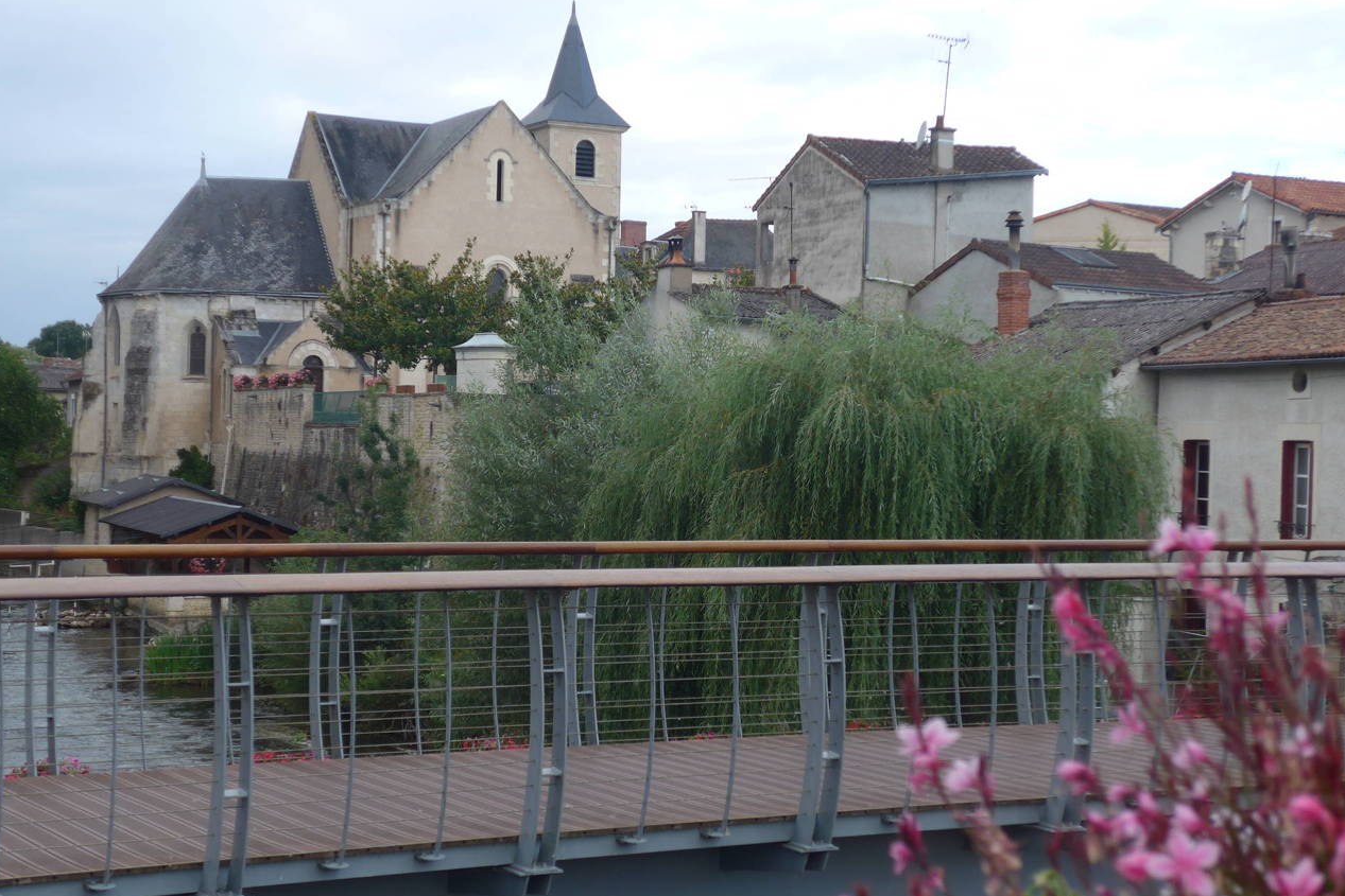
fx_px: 2316
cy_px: 454
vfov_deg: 21.9
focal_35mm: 62
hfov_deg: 32.4
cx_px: 675
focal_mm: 12
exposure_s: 1/250
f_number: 3.5
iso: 80
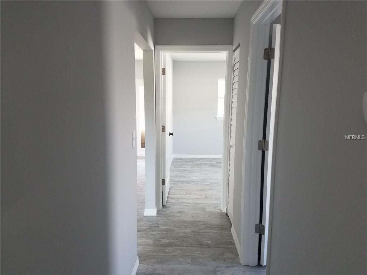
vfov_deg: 53.1
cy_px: 138
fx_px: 276
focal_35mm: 26
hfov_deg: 67.3
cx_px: 184
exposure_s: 1/60
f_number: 1.7
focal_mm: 4.2
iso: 125
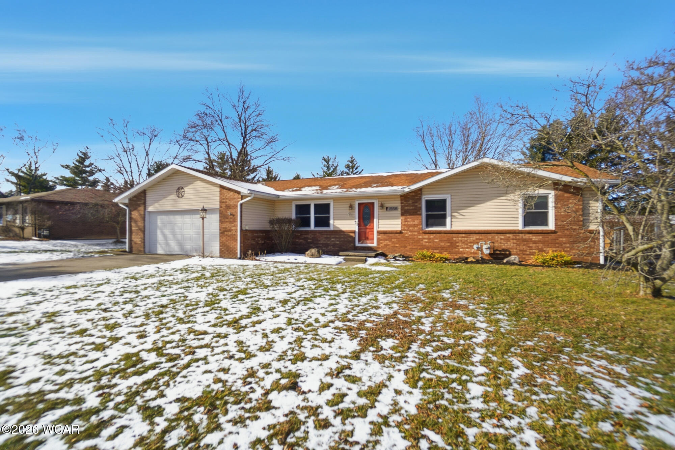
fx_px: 281
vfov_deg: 77.3
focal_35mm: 15
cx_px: 338
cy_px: 225
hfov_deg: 100.4
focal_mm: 10
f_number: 5.6
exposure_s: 1/4000
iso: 125
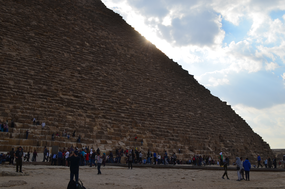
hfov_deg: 49.6
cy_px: 94
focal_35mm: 39
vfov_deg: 34.1
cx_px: 142
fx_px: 308
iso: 100
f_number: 13
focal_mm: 26
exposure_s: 1/200
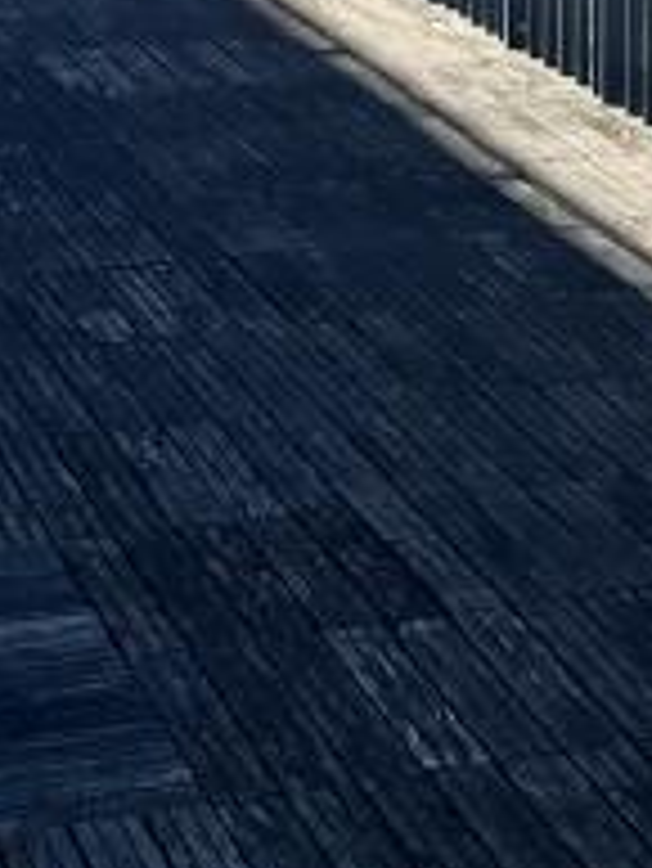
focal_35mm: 172
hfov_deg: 8.3
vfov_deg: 10.4
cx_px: 1142
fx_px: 4315
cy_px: -935
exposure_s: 1/2132
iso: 32
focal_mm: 4.2
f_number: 1.6
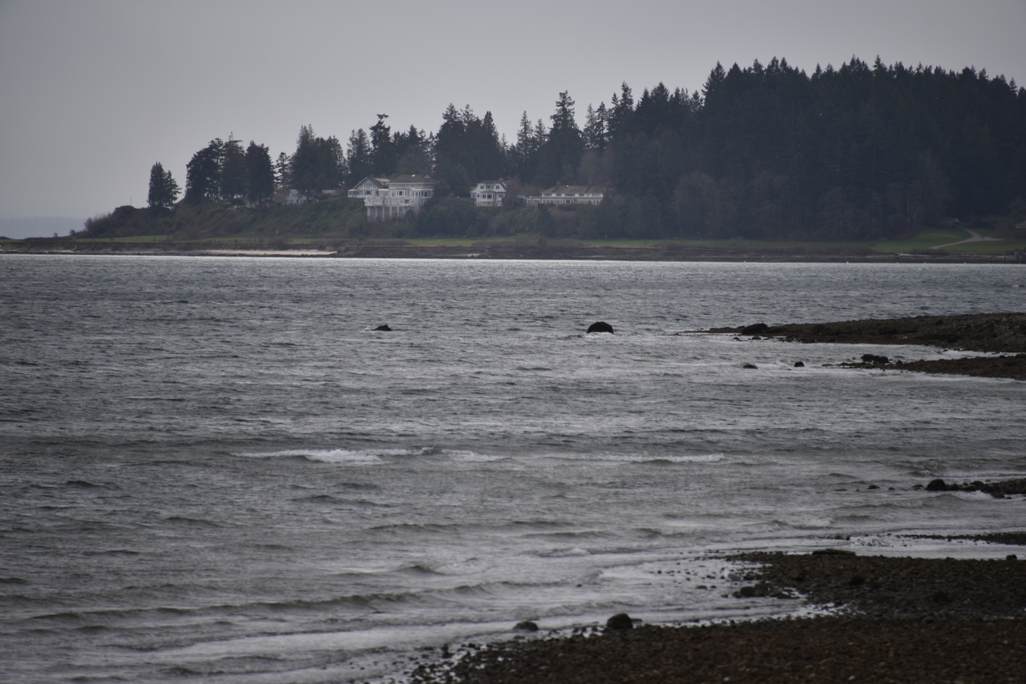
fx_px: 8551
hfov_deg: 6.9
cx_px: 513
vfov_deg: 4.6
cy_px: 342
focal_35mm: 300
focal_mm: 300
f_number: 5.6
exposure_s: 1/640
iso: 200
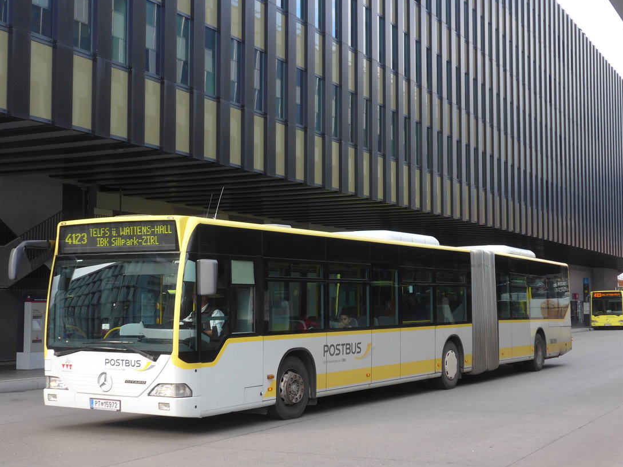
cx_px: 297
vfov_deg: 27.0
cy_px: 242
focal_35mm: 54
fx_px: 972
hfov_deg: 35.5
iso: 200
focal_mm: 10.1
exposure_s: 1/250
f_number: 3.2
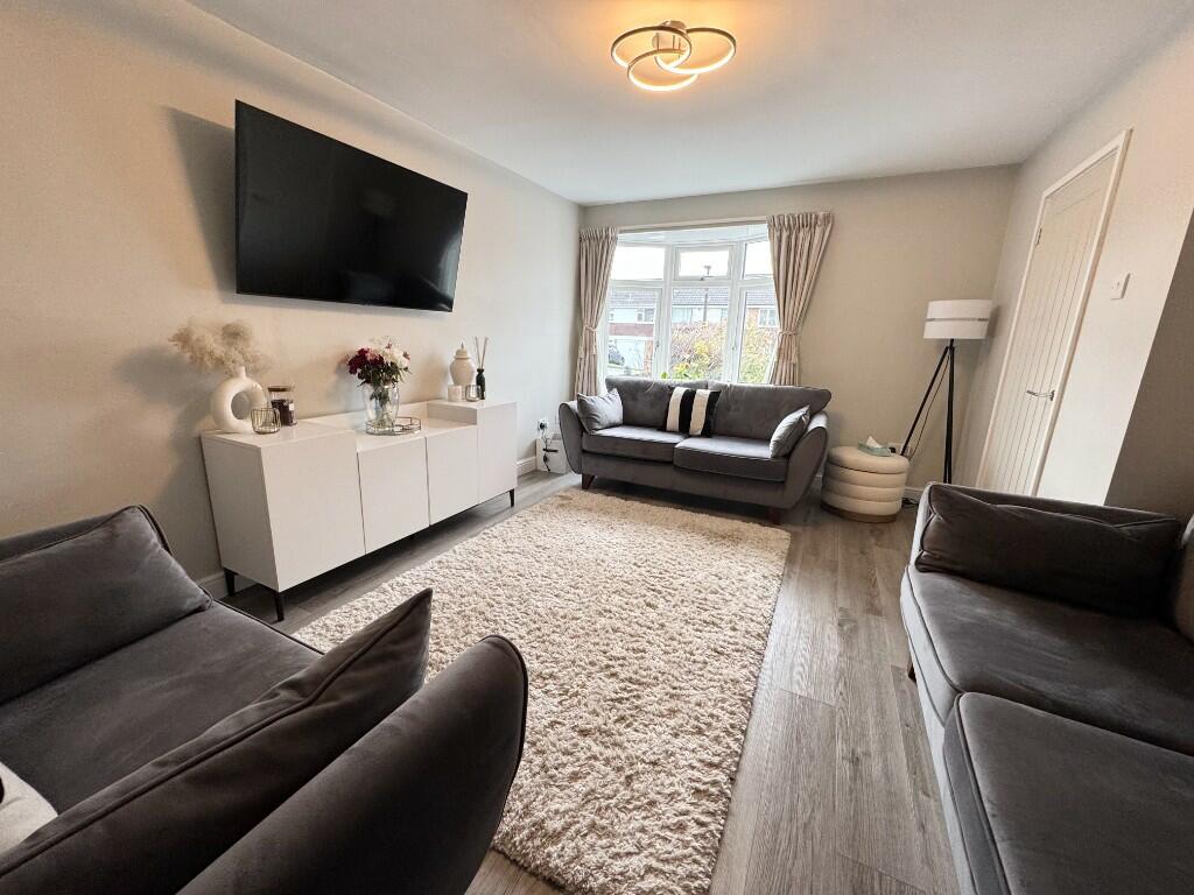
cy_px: 448
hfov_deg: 102.1
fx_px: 483
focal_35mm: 14
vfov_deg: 85.7
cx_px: 597
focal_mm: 2.22
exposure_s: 1/99
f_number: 2.2
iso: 160
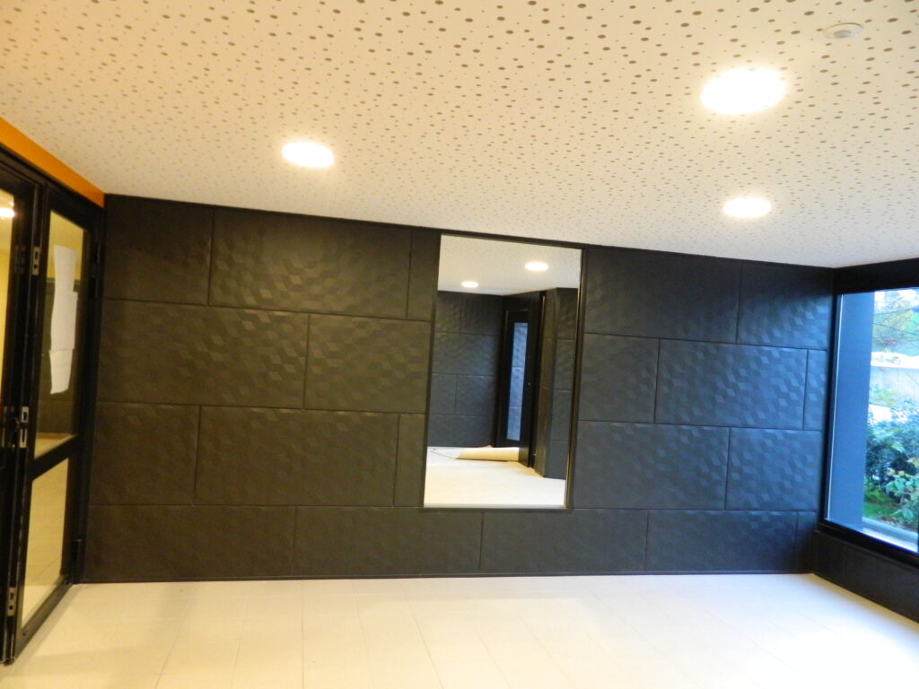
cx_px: 460
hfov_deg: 69.4
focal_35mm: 25
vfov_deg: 54.9
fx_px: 664
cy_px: 344
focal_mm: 4.5
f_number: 3.1
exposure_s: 1/25
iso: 400
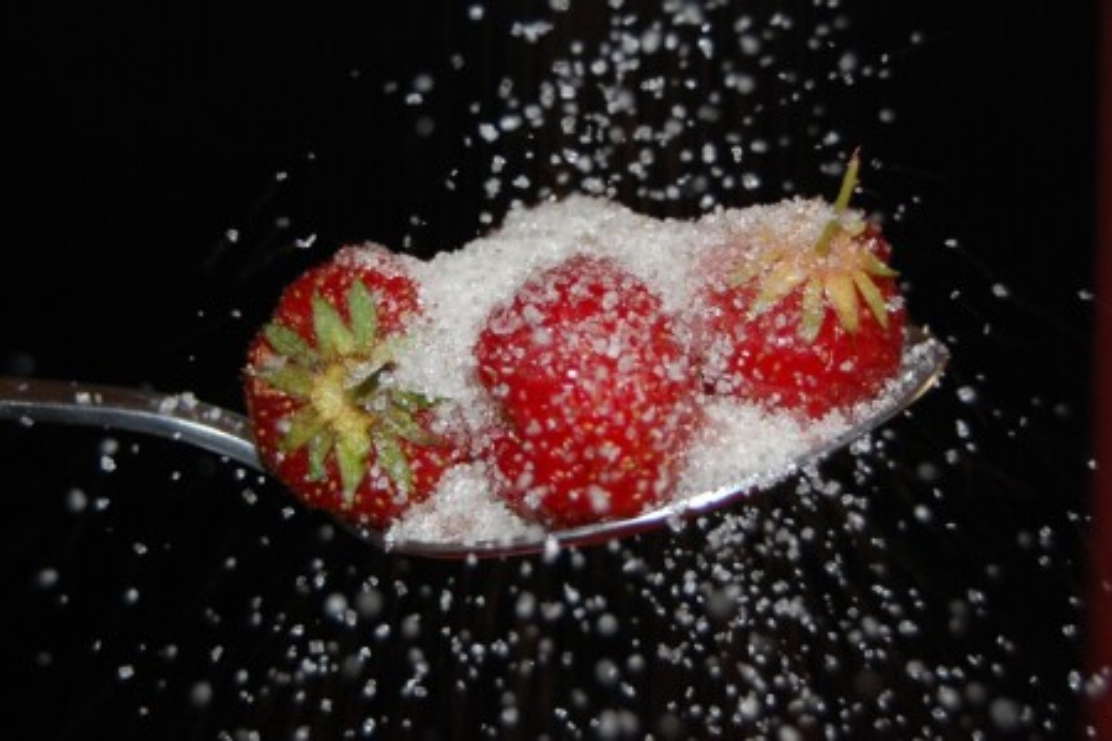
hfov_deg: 31.9
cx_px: 556
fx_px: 1946
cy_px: 370
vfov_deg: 21.6
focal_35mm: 63
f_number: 5.3
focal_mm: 42
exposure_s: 1/60
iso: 400
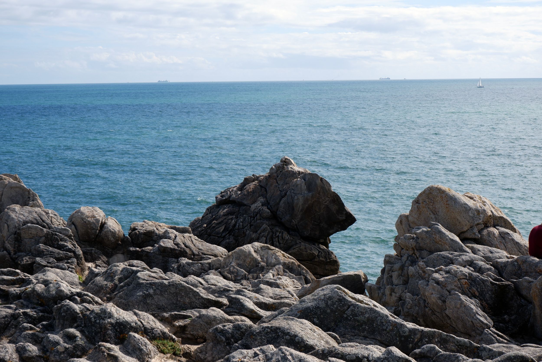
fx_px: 1024
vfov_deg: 20.0
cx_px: 271
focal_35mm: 68
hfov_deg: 29.6
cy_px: 181
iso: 200
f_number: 10
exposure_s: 1/400
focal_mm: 45
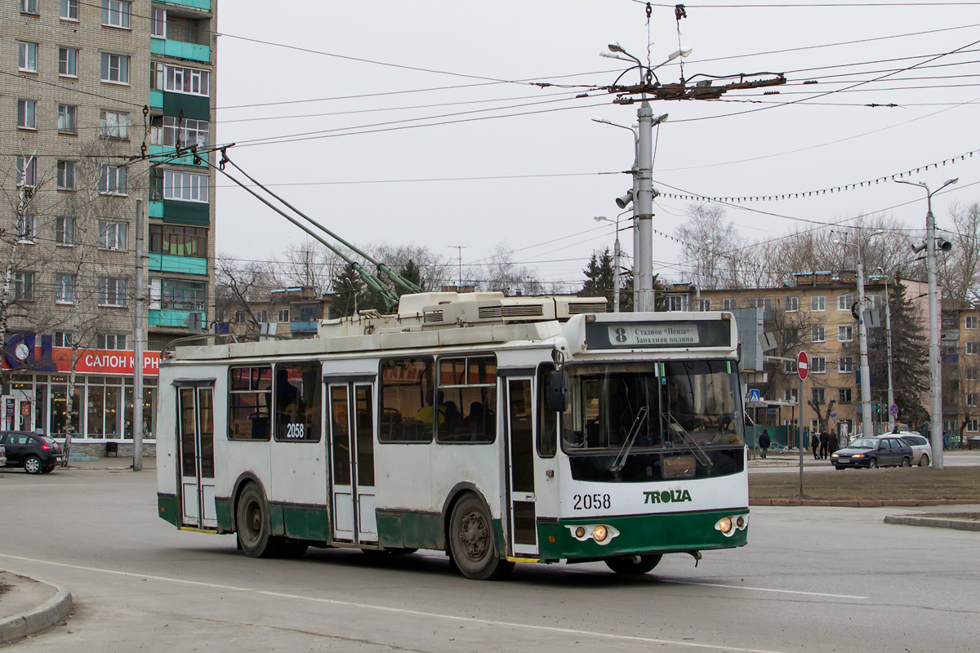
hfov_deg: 37.9
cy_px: 326
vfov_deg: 25.8
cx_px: 490
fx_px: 1429
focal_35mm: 52
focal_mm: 35
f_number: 6.3
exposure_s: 1/640
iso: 200
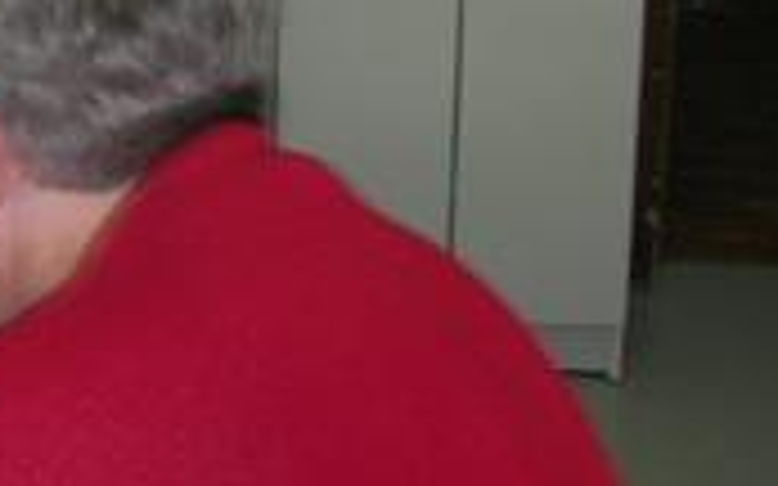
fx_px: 2904
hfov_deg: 14.7
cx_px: -211
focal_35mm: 137
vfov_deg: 9.4
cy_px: -153
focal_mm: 5.8
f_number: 2.8
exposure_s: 1/30
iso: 50
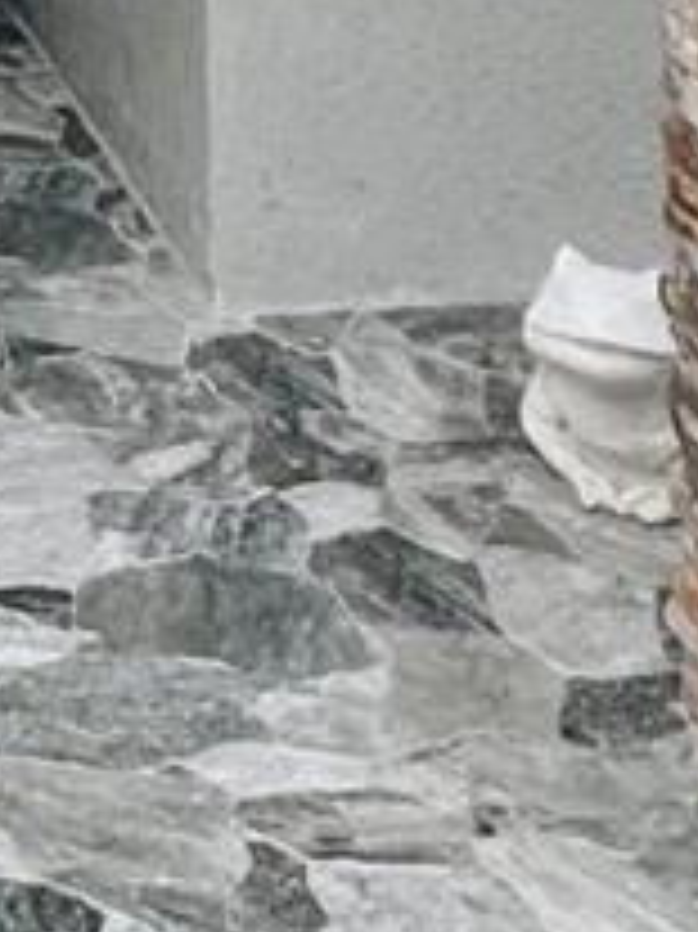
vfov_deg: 14.0
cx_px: -392
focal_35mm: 104
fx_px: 2799
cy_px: -1211
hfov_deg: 13.3
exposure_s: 1/438
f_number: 2.2
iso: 40
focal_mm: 2.22
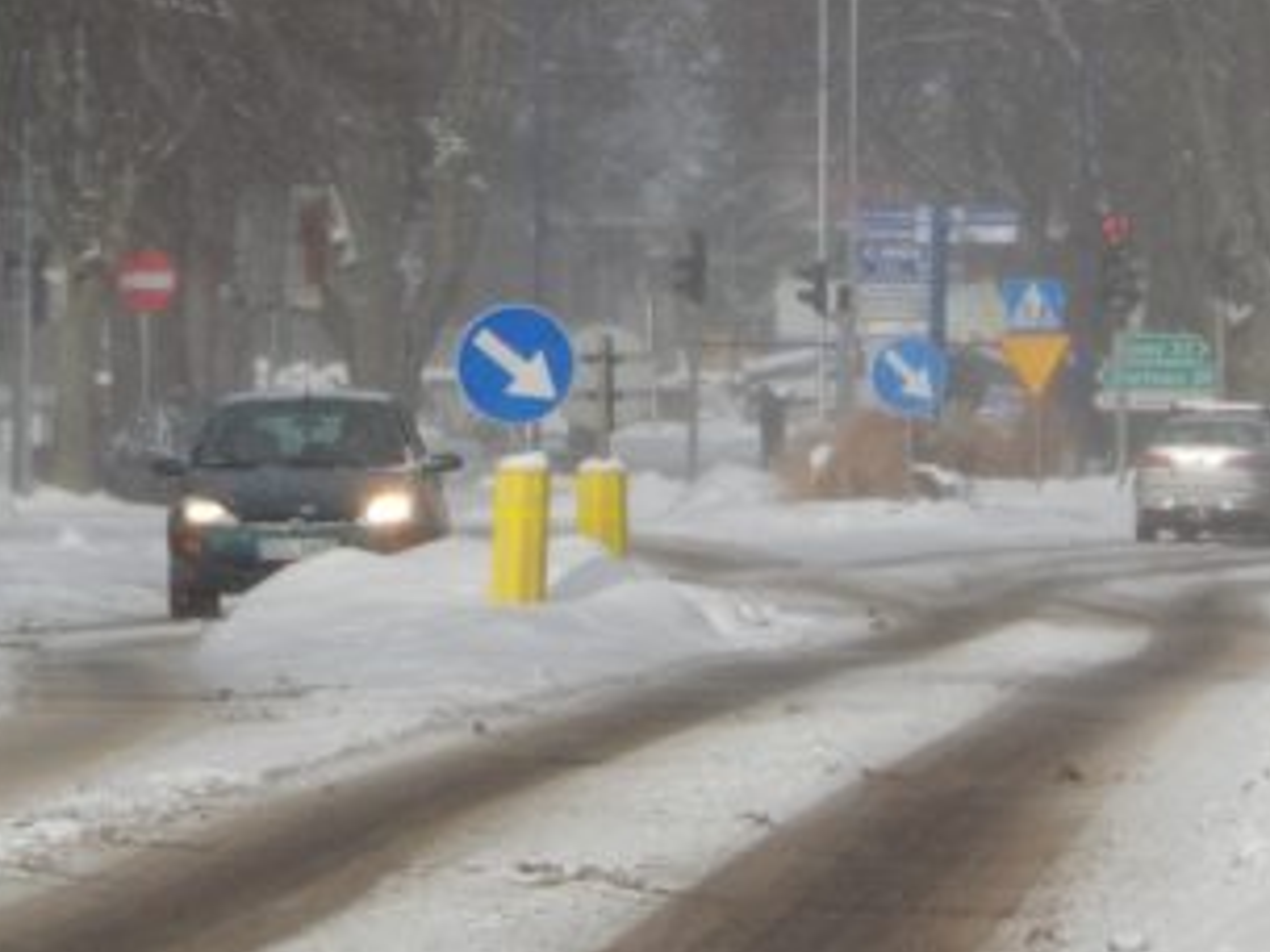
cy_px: 455
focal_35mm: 556
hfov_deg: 3.6
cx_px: 150
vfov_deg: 2.7
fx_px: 20399
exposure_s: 1/1000
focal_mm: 50.1
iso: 125
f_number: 5.7
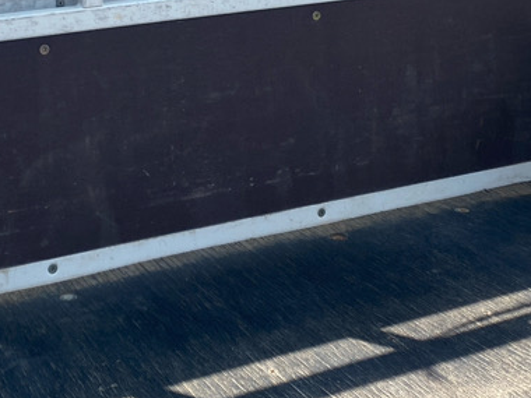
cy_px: -81
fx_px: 1074
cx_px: 129
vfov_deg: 19.7
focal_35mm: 70
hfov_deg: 27.4
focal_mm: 4.25
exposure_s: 1/1287
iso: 32
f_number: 1.8
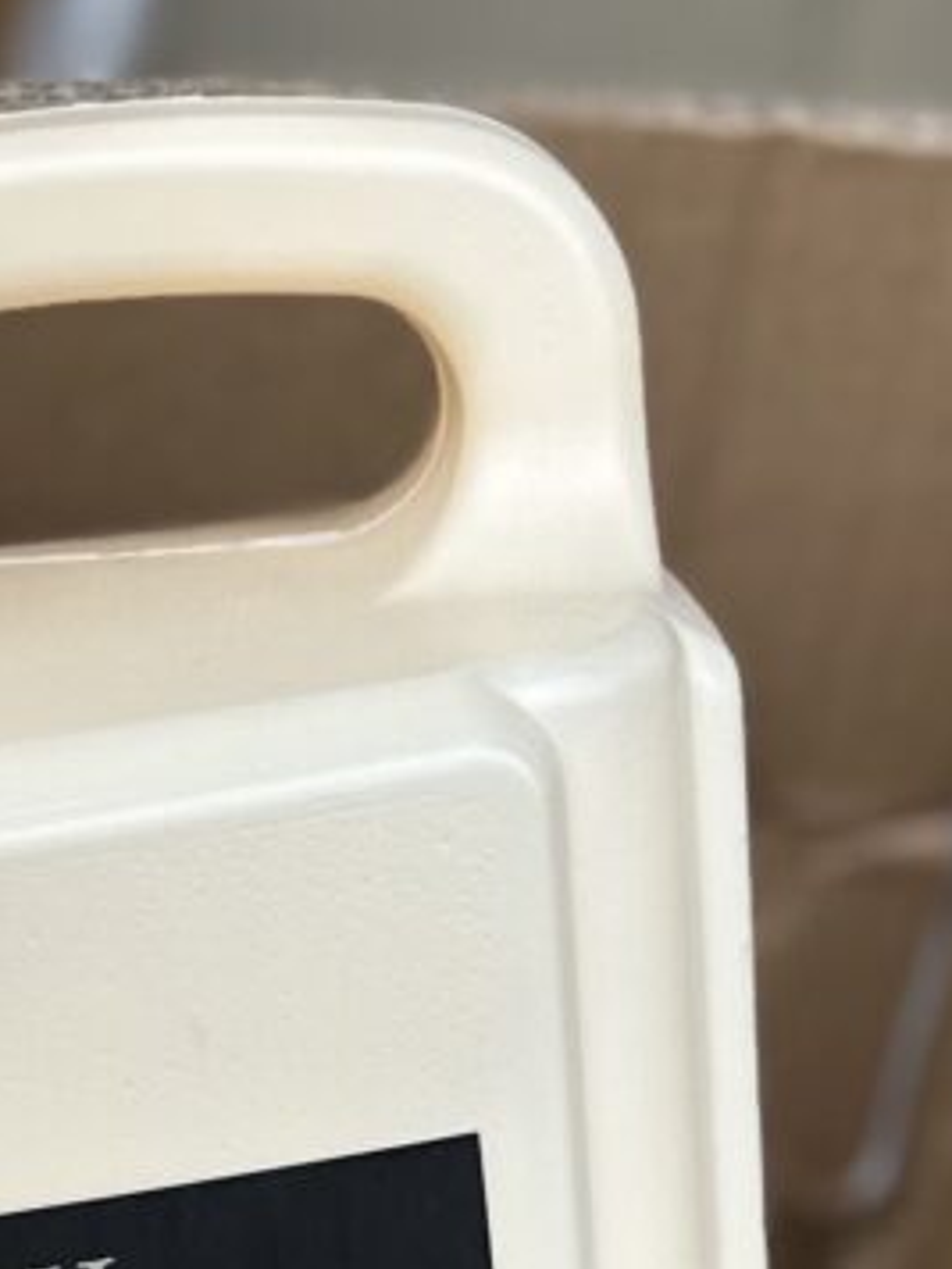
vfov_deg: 17.1
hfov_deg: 13.2
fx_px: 3960
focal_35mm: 108
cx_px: -321
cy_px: 1675
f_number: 1.78
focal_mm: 6.86
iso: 80
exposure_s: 1/650
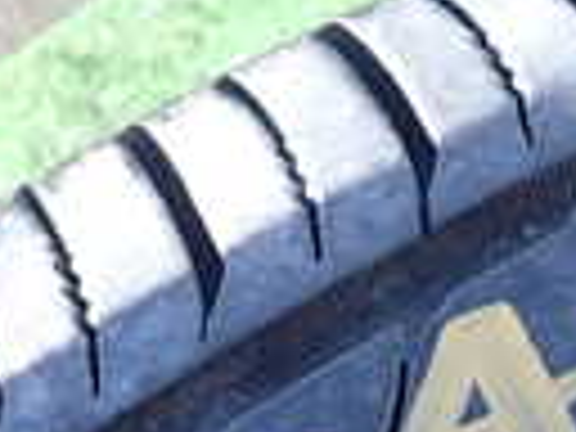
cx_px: 572
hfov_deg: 16.5
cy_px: 562
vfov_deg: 12.3
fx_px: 1947
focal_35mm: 117
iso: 100
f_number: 2.8
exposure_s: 1/200
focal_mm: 4.5
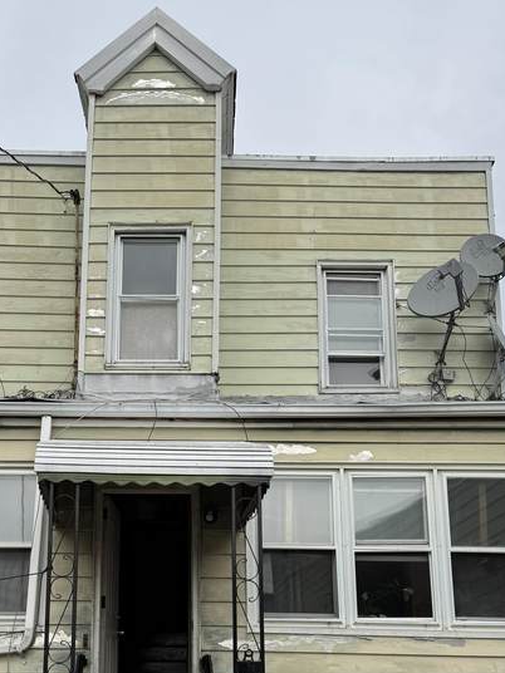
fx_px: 836
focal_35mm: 43
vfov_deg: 41.9
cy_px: 541
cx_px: 146
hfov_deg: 33.1
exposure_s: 1/4950
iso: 80
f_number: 1.78
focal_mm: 6.76
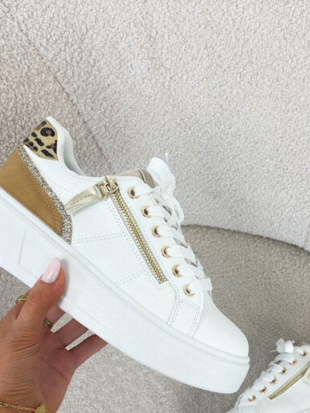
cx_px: 189
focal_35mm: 40
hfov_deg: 35.8
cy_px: 277
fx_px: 478
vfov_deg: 46.0
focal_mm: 4.2
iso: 32
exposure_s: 1/100
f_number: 1.6
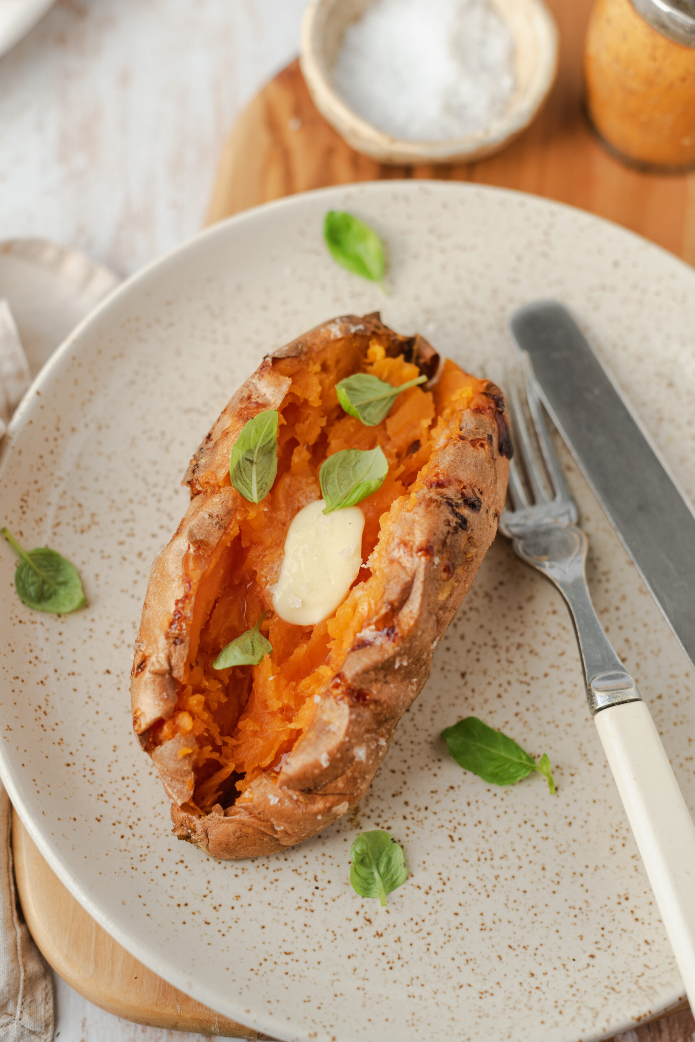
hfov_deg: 27.0
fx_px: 1448
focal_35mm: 50
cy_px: 521
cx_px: 348
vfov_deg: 39.6
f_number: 3.5
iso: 200
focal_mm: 50
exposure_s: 1/400
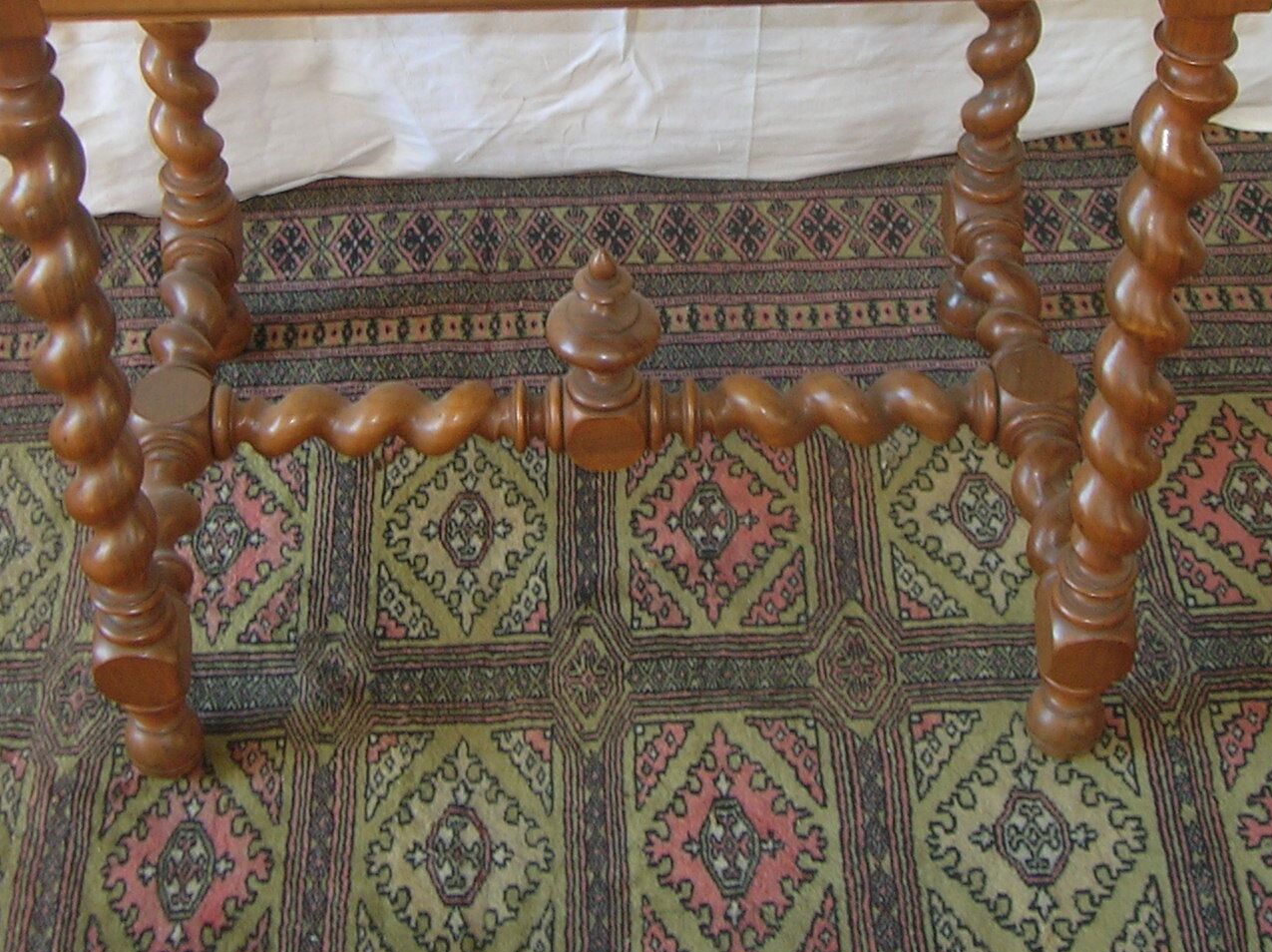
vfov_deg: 23.4
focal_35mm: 61
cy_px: 120
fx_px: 2240
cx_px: 583
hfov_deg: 31.7
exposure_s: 1/35.8
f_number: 2.9
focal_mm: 5.7
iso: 50
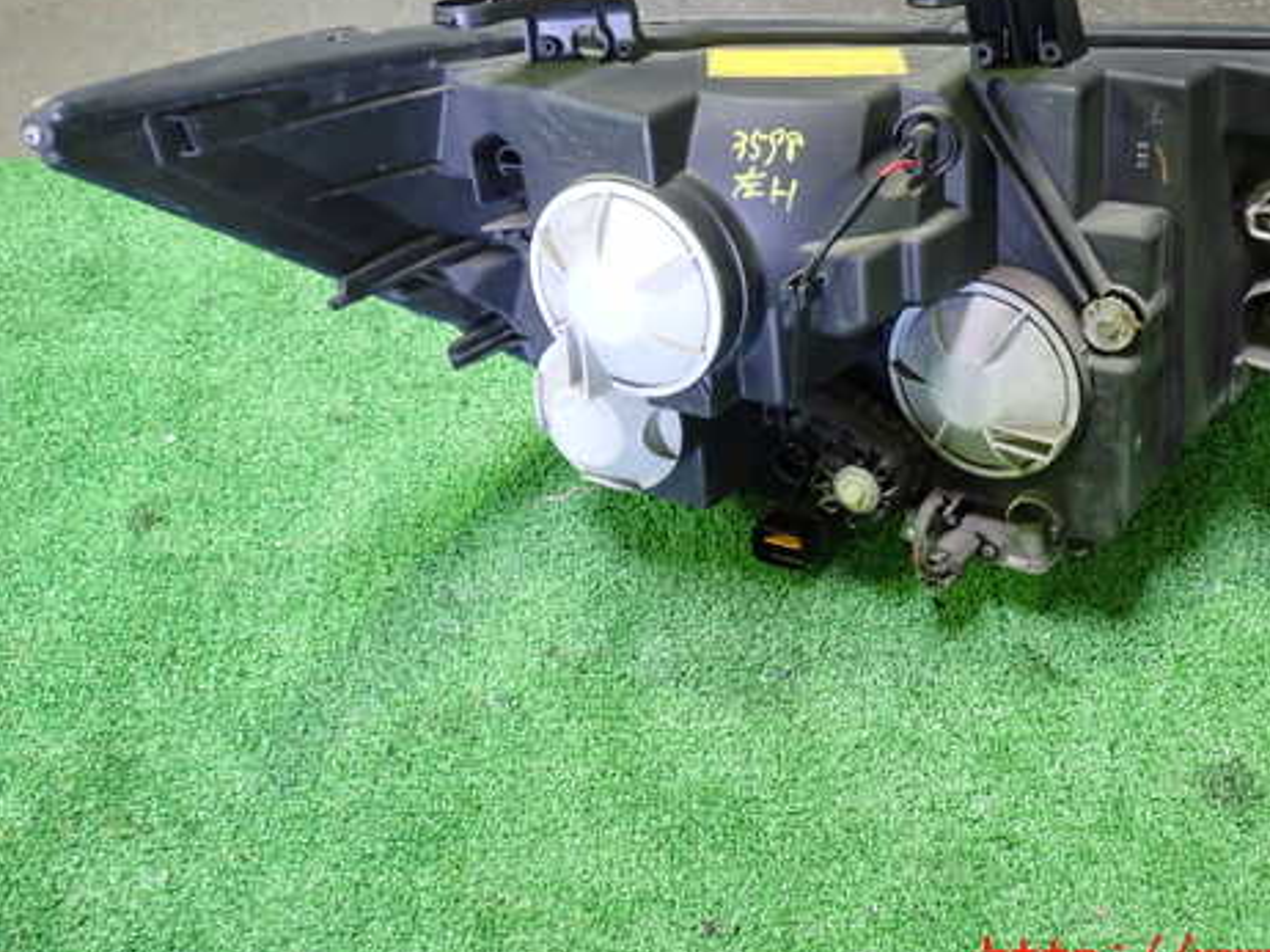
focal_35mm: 39
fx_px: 1430
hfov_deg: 47.5
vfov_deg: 36.6
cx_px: 778
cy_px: 380
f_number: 2.3
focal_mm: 5.4
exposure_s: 1/30
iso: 500
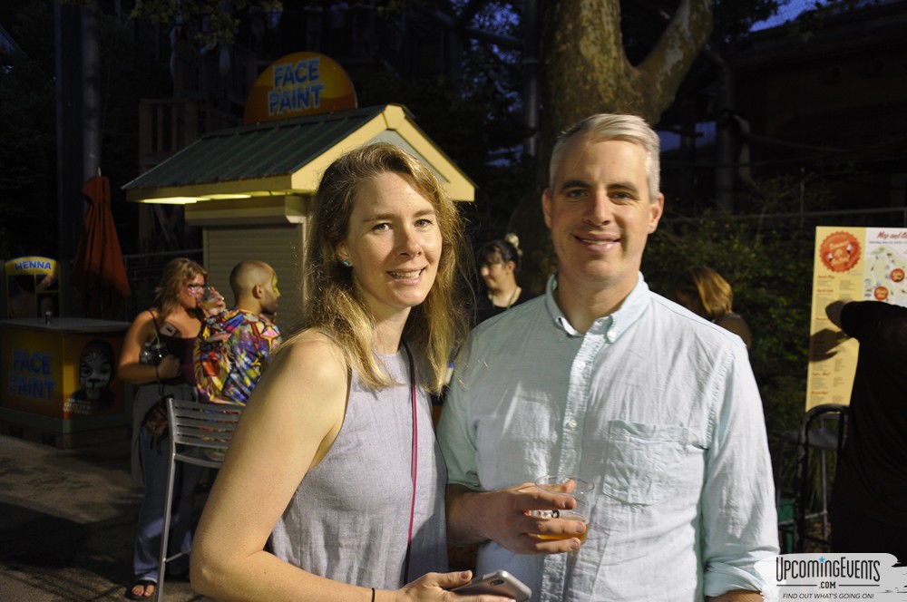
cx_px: 454
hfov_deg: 51.3
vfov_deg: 35.4
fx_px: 944
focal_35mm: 38
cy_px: 301
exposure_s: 1/20
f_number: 4
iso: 400
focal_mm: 25
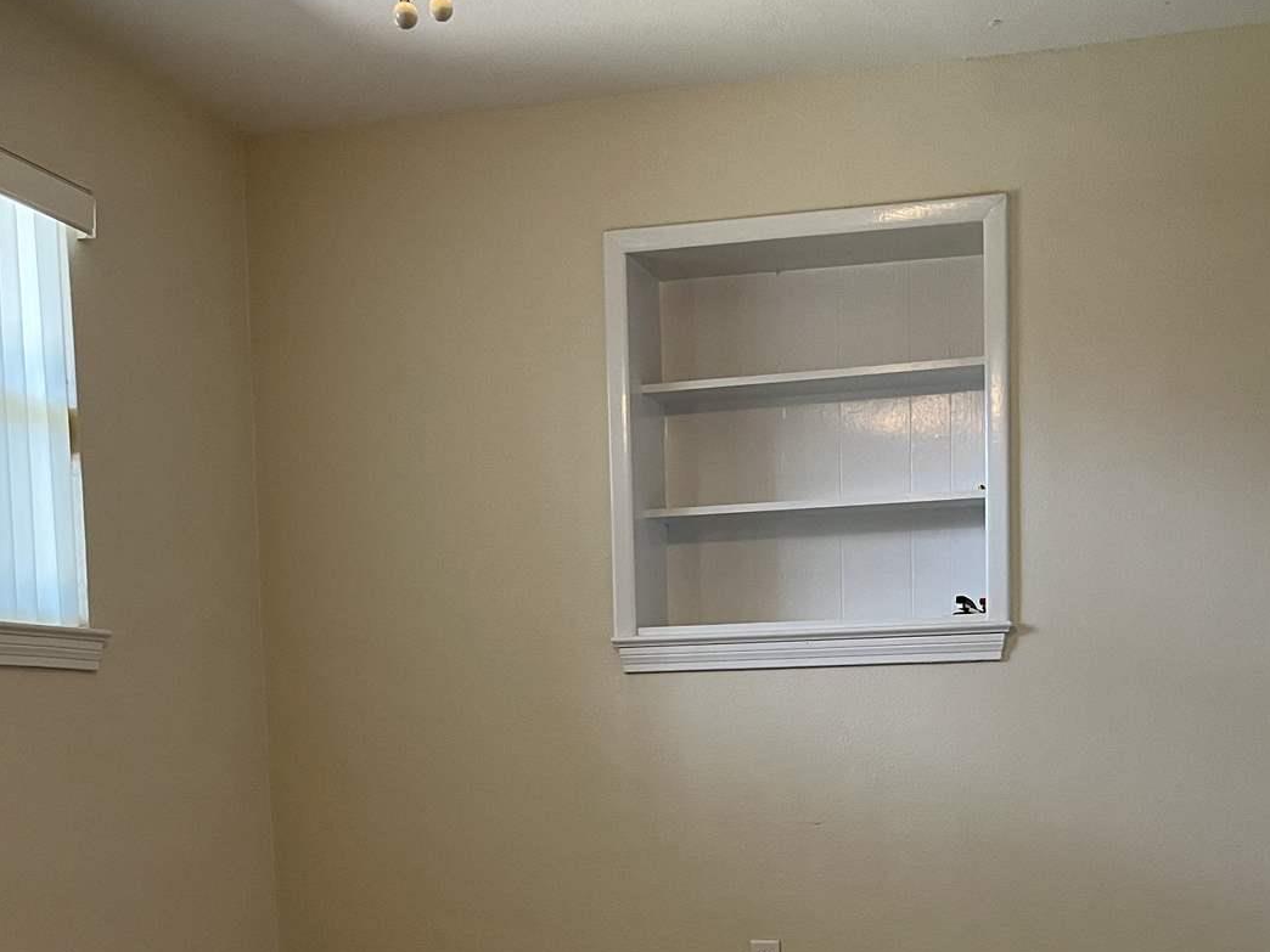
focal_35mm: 51
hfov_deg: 37.4
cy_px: 880
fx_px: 1871
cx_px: 737
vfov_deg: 27.4
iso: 100
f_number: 1.6
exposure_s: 1/60
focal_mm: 5.1
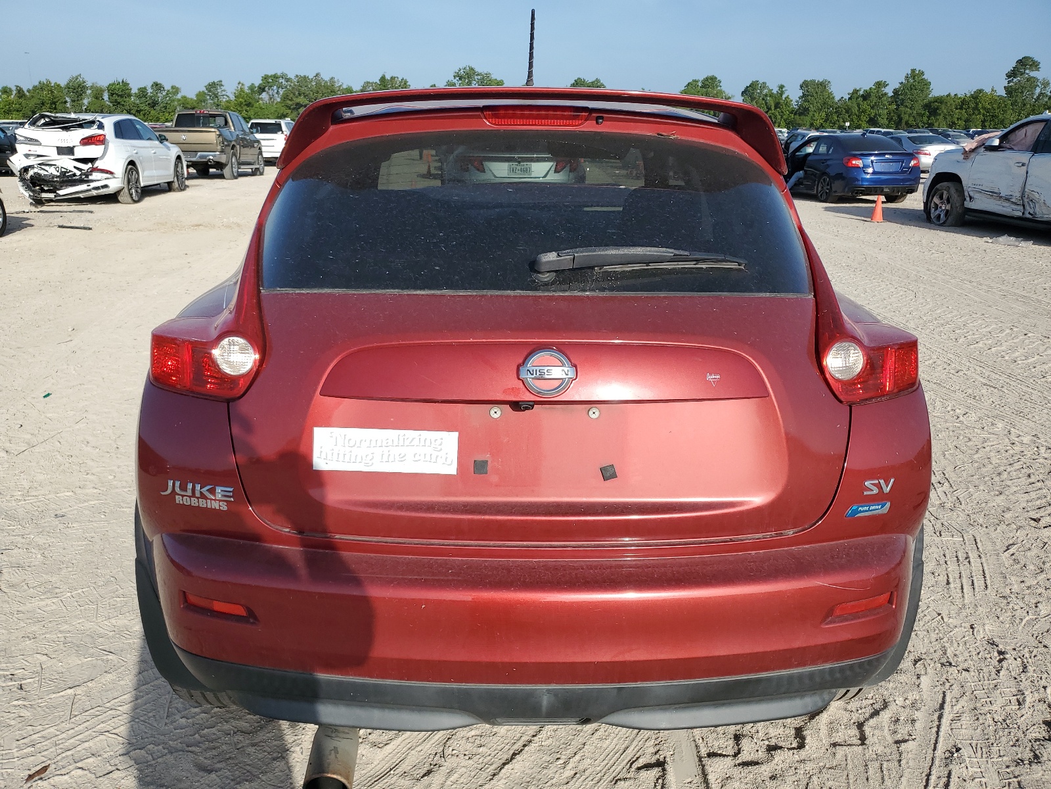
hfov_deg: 67.3
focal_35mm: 26
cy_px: 394
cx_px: 526
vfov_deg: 53.1
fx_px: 789
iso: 50
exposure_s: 1/3333
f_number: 1.5
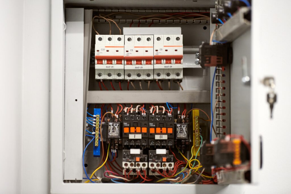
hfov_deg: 14.2
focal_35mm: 145
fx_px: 1172
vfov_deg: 9.5
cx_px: 146
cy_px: 97
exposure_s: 1/320
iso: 1000
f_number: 2.8
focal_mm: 145
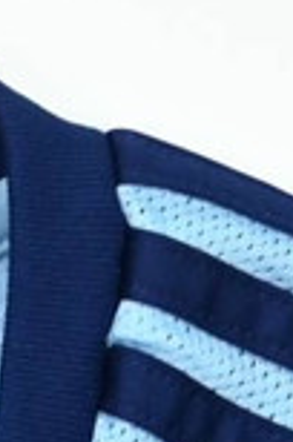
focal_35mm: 156
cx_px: -440
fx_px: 1913
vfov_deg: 9.6
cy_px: 1392
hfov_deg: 8.0
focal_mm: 24
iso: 200
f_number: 4.8
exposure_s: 1/125
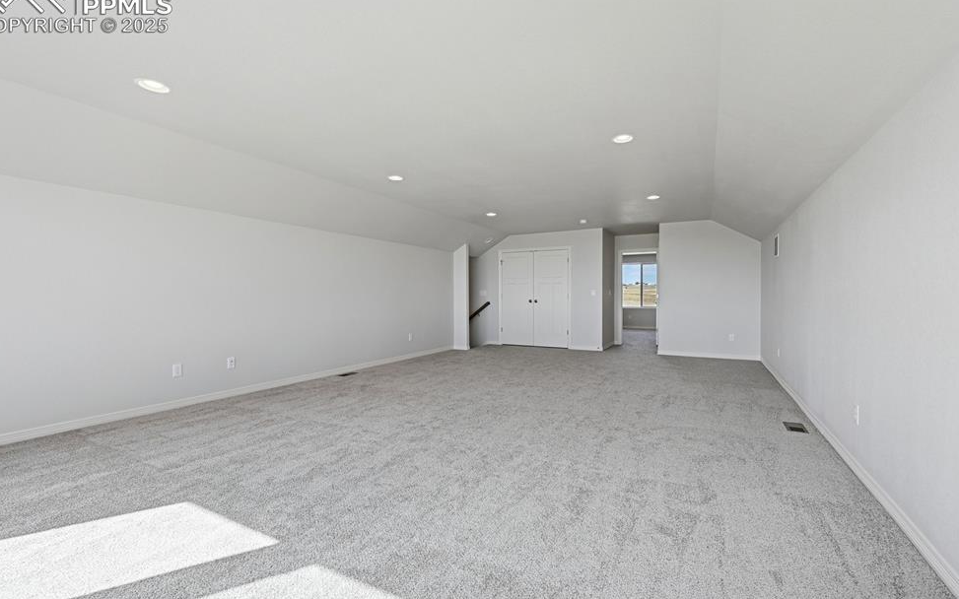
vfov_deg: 74.7
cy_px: 314
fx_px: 392
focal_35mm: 15
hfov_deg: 101.5
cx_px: 479
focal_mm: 14
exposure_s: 1/200
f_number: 8
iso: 320
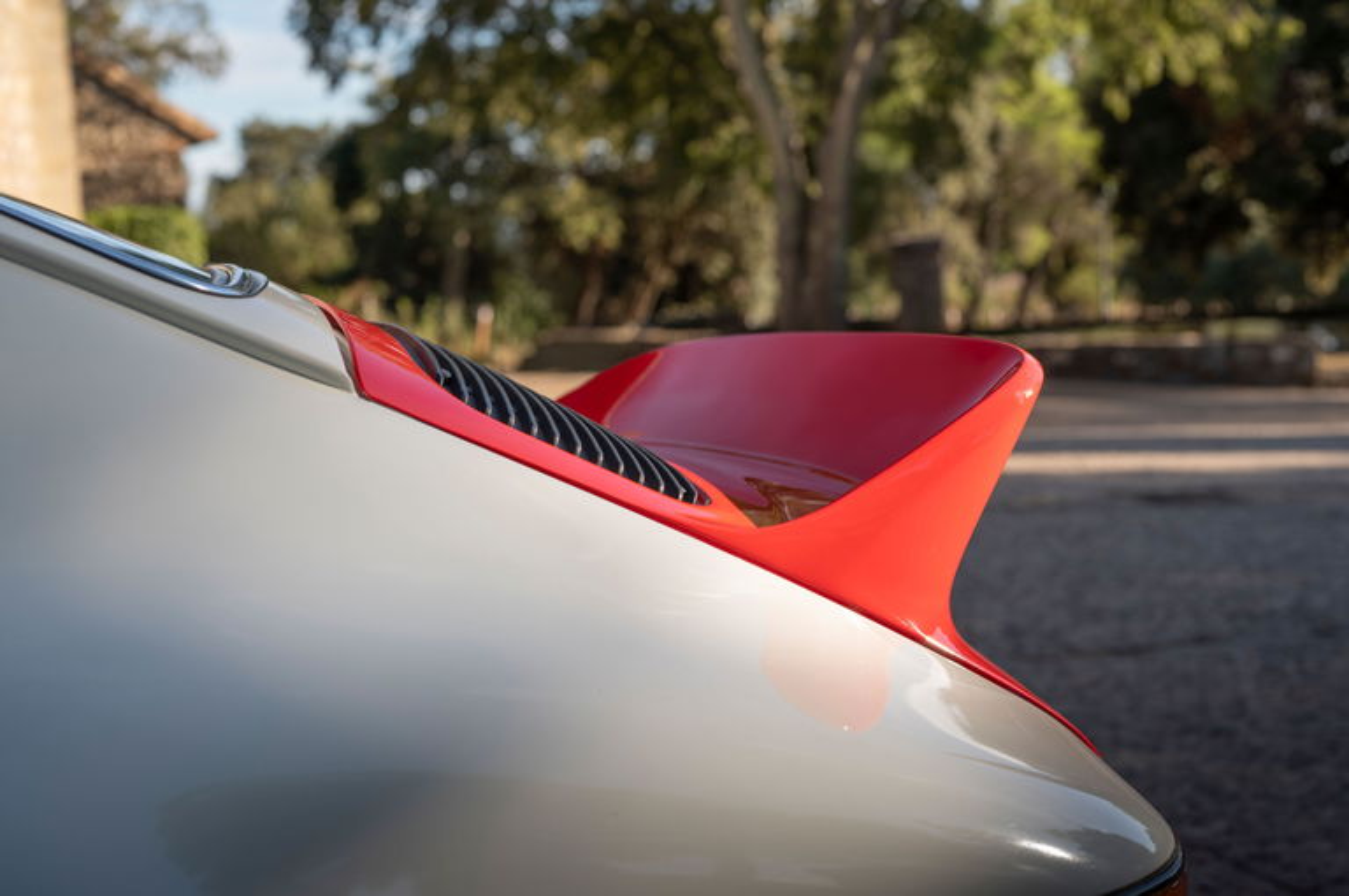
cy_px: 448
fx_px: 1871
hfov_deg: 39.6
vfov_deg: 26.9
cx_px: 674
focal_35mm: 50
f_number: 4.5
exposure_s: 1/250
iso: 100
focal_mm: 50
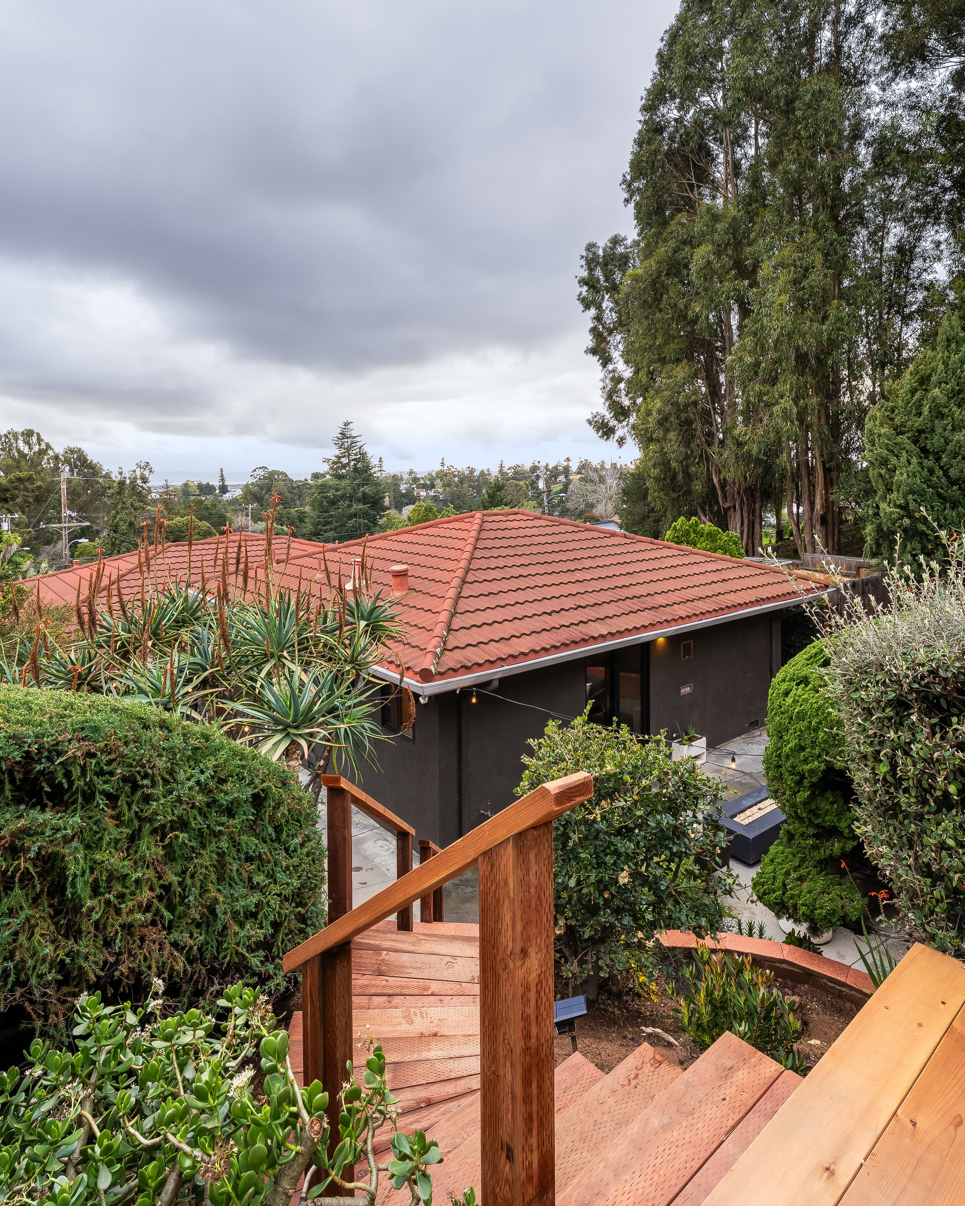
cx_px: 465
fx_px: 678
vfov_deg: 82.4
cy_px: 488
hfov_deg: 70.8
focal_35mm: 19
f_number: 11
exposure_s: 1/13
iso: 200
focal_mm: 16
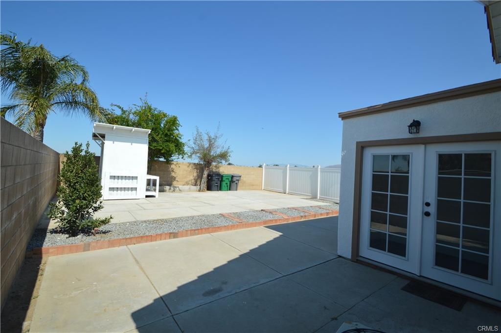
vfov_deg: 77.2
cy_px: 166
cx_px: 250
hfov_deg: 100.5
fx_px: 208
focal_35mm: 15
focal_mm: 10
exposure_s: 1/250
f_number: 8
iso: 100
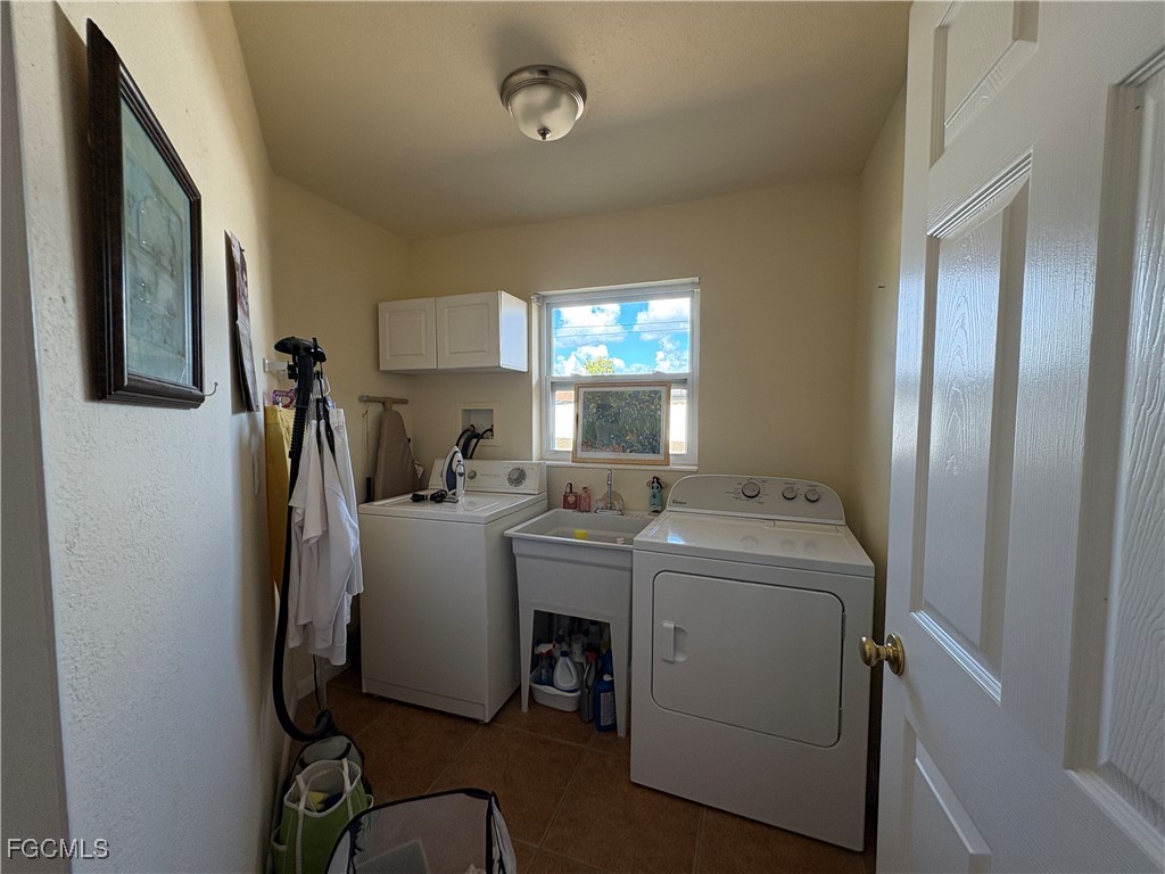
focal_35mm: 14
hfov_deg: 102.1
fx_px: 471
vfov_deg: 85.7
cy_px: 437
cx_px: 582
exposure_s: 1/122
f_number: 2.2
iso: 125
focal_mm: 2.22
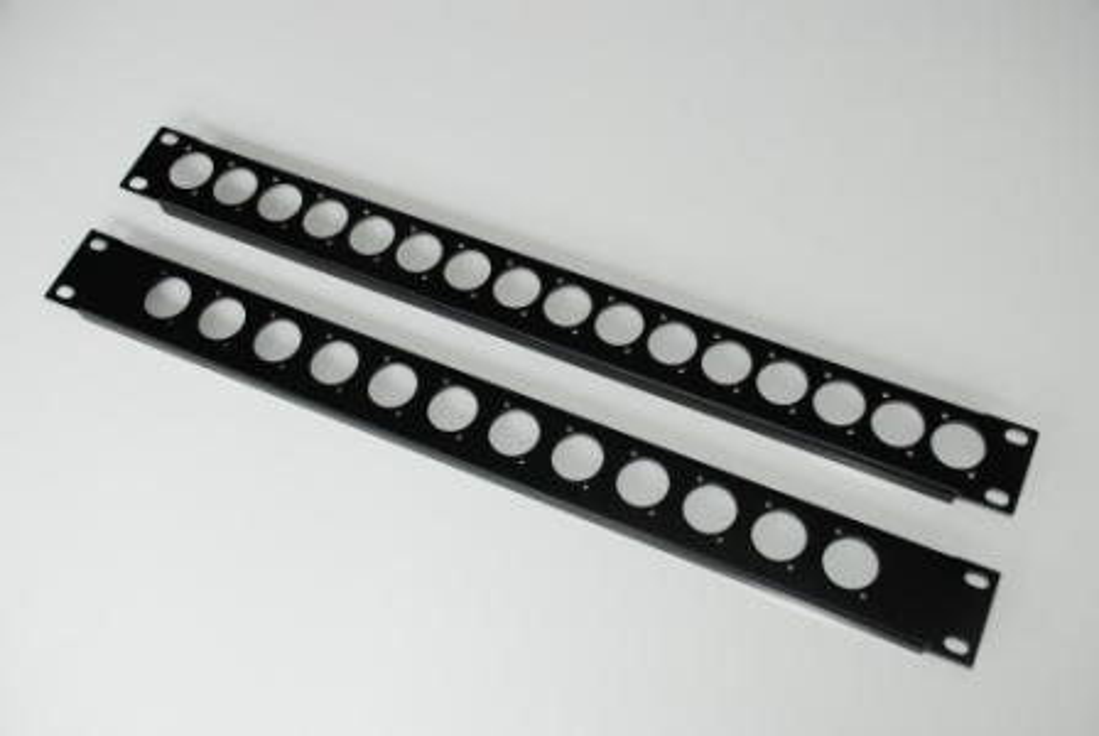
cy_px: 368
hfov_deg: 46.3
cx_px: 550
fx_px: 1284
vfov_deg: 32.0
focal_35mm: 42
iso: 500
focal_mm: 28
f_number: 4.5
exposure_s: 1/20
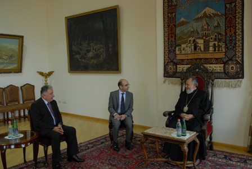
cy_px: 84
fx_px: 231
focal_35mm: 33
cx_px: 126
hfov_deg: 57.2
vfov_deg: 40.1
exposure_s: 1/60
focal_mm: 22
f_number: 3.5
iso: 500
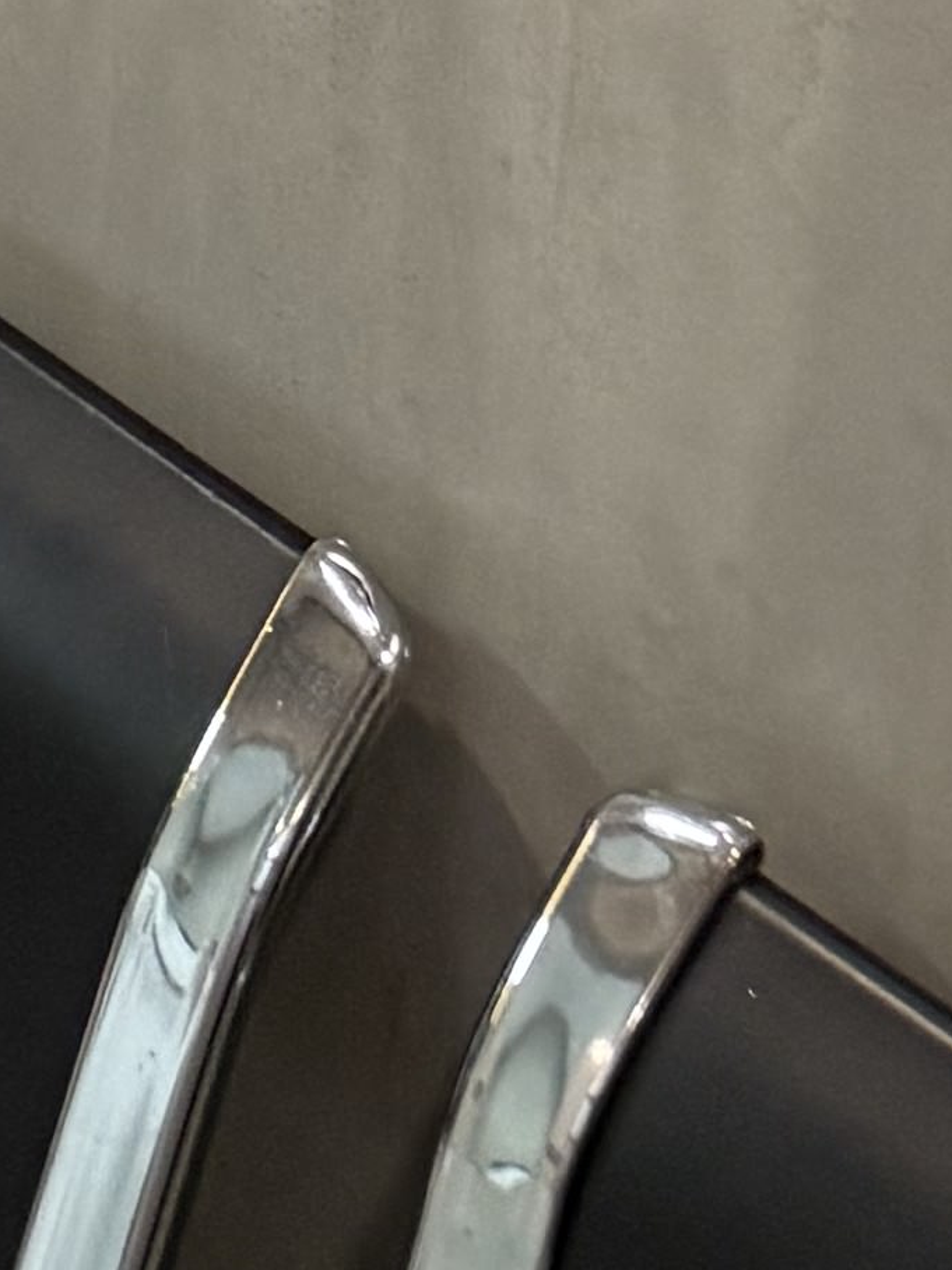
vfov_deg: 9.7
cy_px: -2646
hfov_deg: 8.4
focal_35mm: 151
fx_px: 5537
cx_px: -1806
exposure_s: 1/60
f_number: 1.78
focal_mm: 6.76
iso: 200
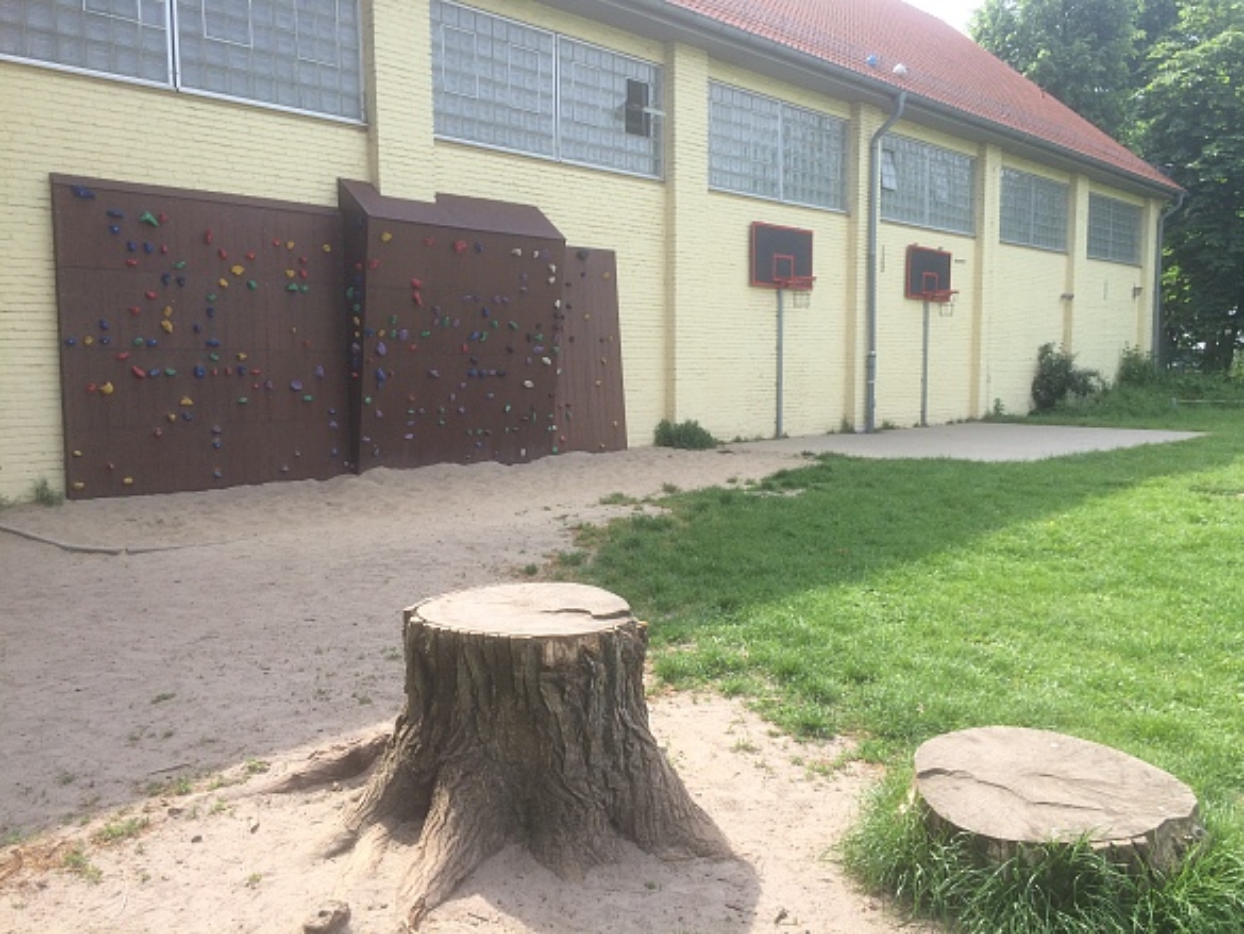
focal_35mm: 29
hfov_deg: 61.6
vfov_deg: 48.2
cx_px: 622
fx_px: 1042
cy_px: 467
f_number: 2.2
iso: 32
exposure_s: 1/547
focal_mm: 4.15
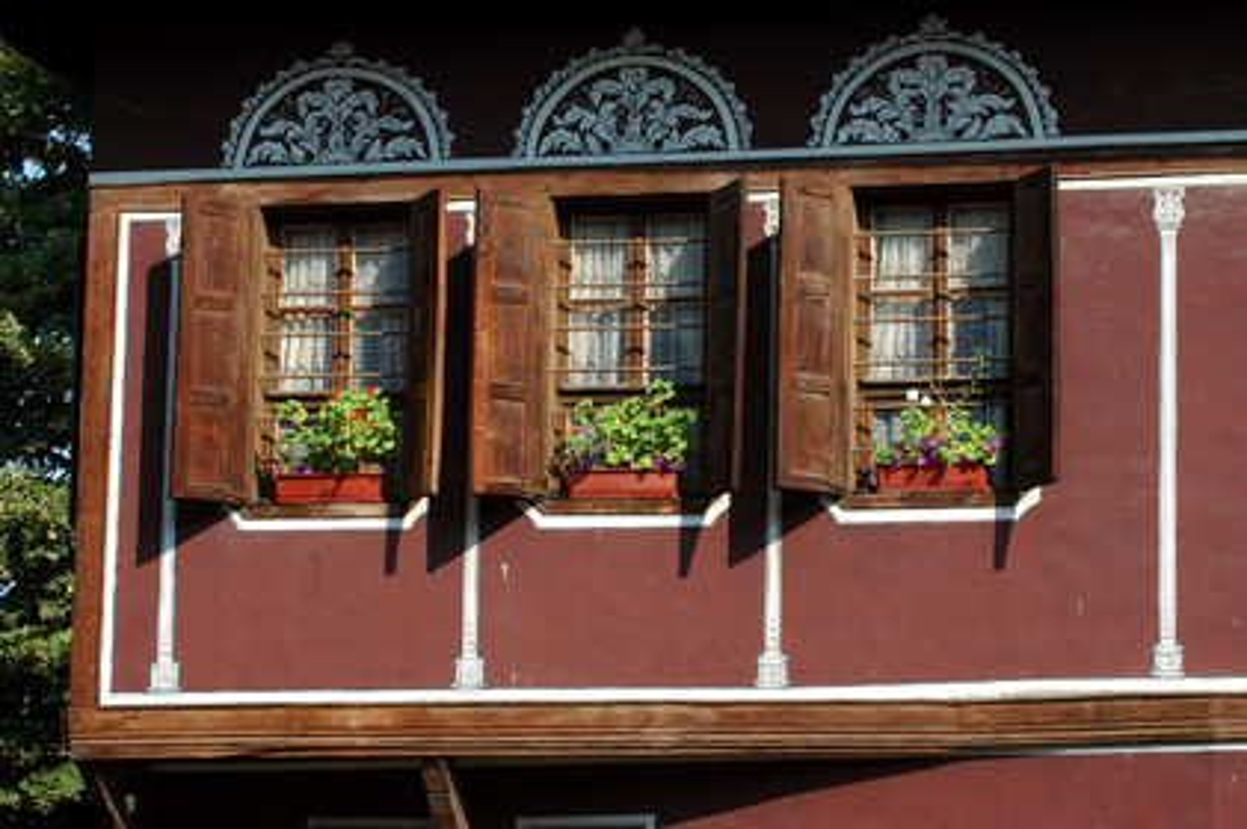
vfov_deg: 9.6
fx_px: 4932
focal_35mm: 142
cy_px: 414
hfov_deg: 14.4
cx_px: 624
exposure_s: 1/125
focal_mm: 95
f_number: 10
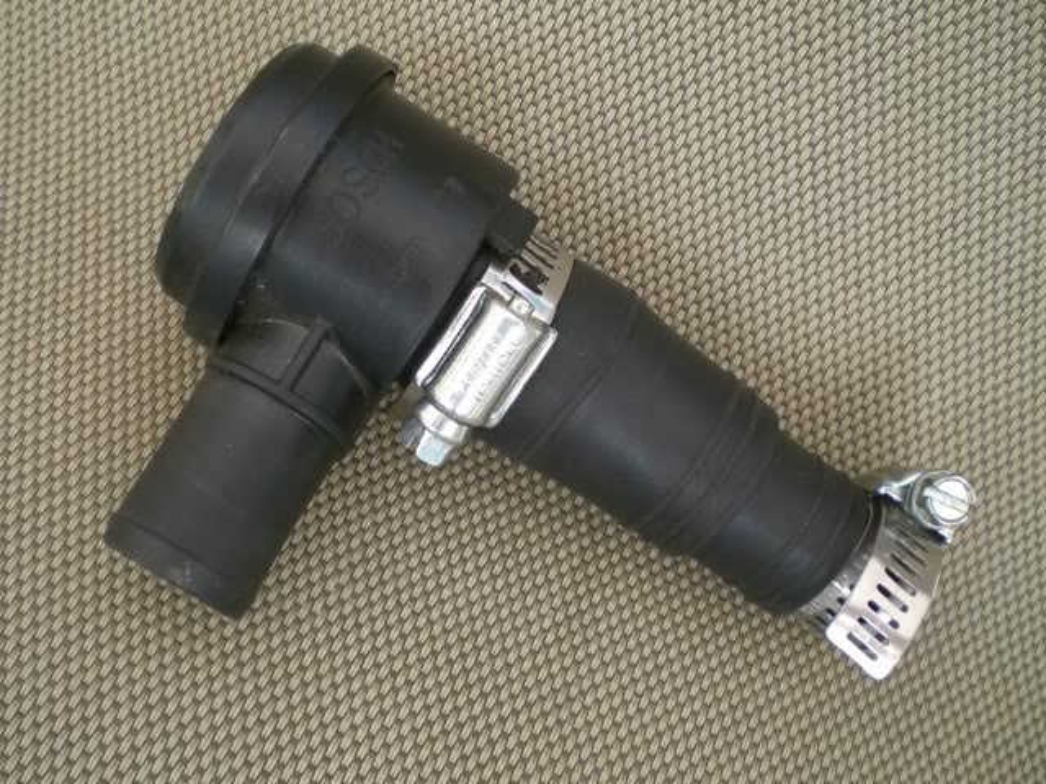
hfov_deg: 49.0
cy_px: 392
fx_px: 1148
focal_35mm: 38
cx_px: 523
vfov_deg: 37.7
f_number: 3.1
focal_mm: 6.3
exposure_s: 1/125
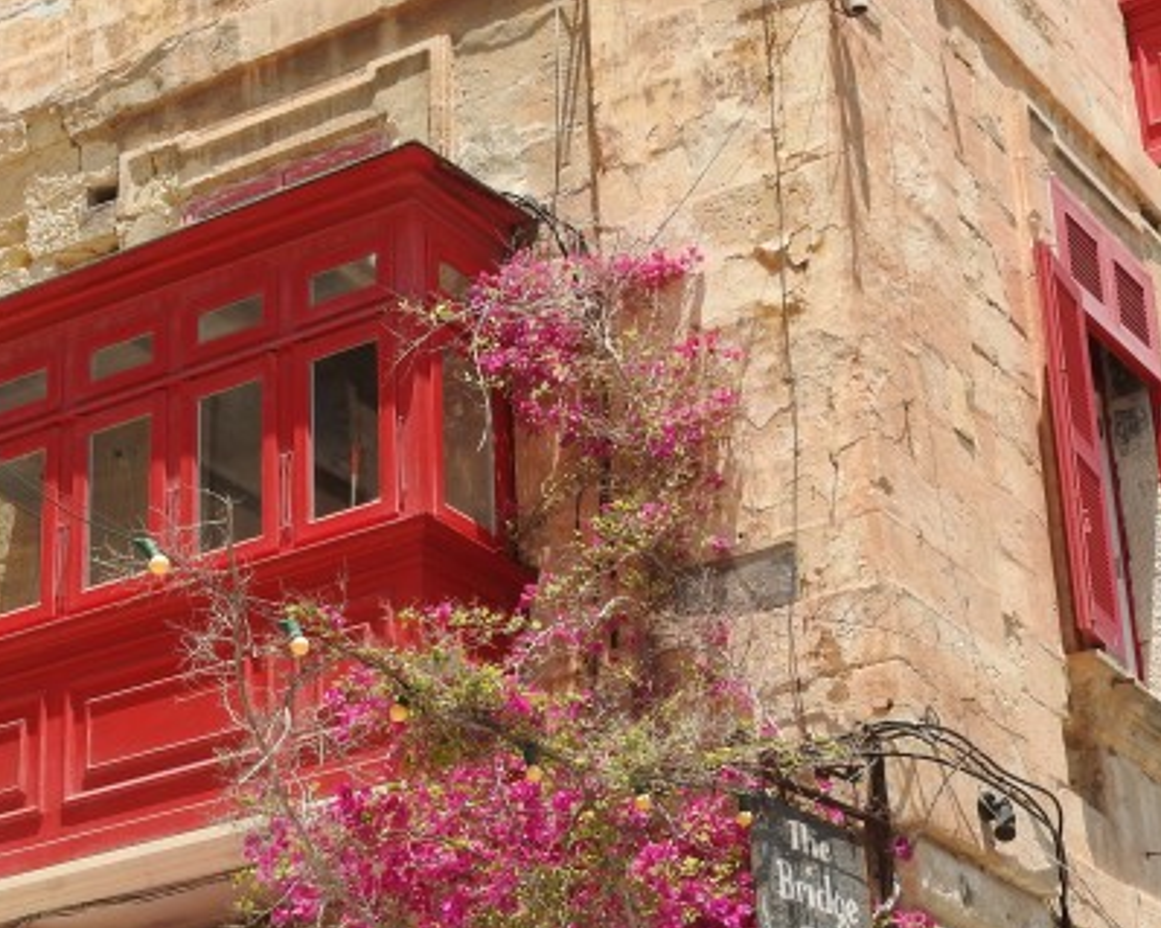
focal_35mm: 88
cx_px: 442
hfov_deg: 21.7
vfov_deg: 17.4
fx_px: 3023
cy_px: 352
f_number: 4
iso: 100
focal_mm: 8.1
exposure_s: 1/800
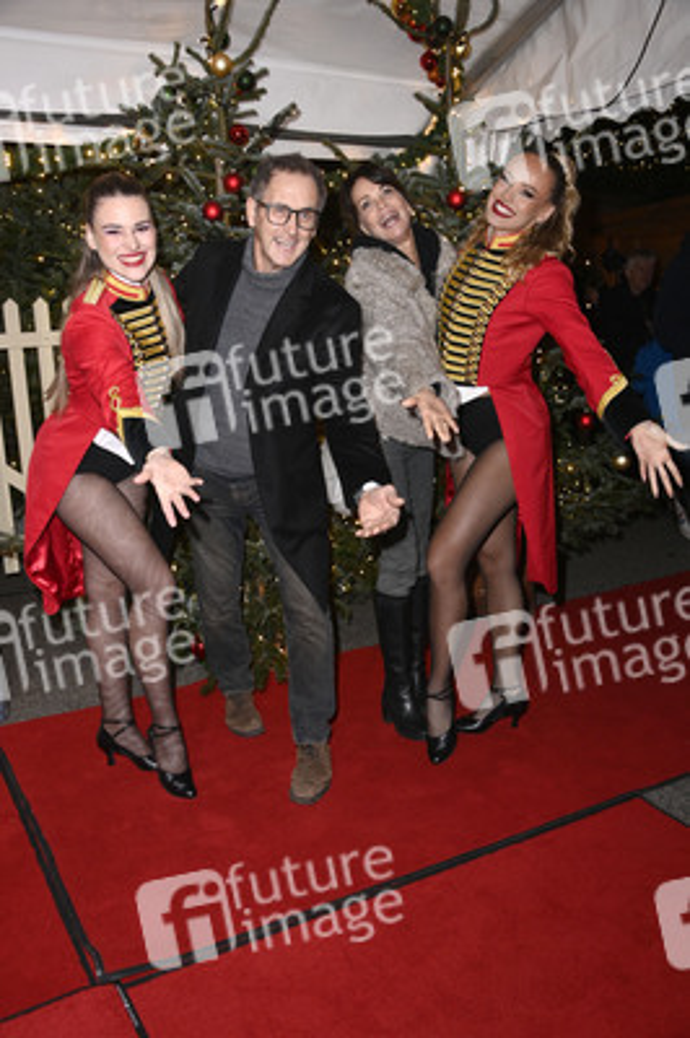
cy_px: 519
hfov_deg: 41.0
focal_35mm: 32
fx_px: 922
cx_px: 345
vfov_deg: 58.8
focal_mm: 32
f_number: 5.6
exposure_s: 1/250
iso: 1250
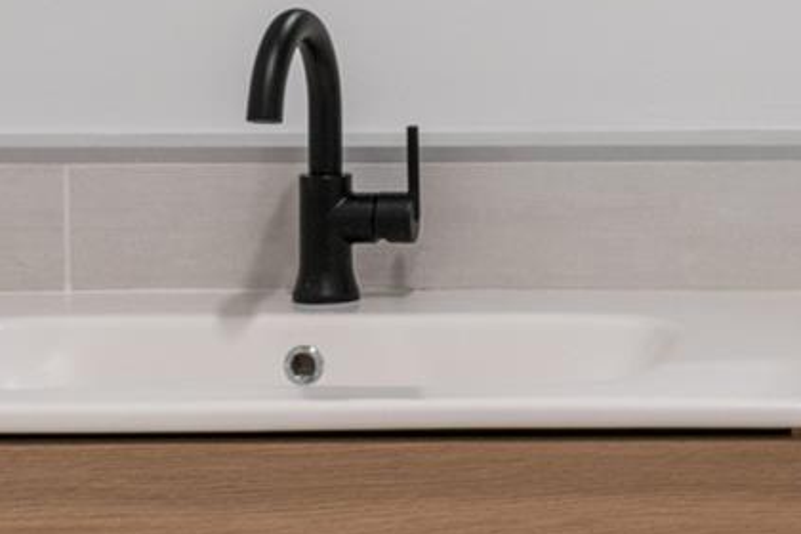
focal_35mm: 118
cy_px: -72
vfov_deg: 11.4
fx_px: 2625
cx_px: 929
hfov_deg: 16.7
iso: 640
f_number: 9
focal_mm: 31
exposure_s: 1/20
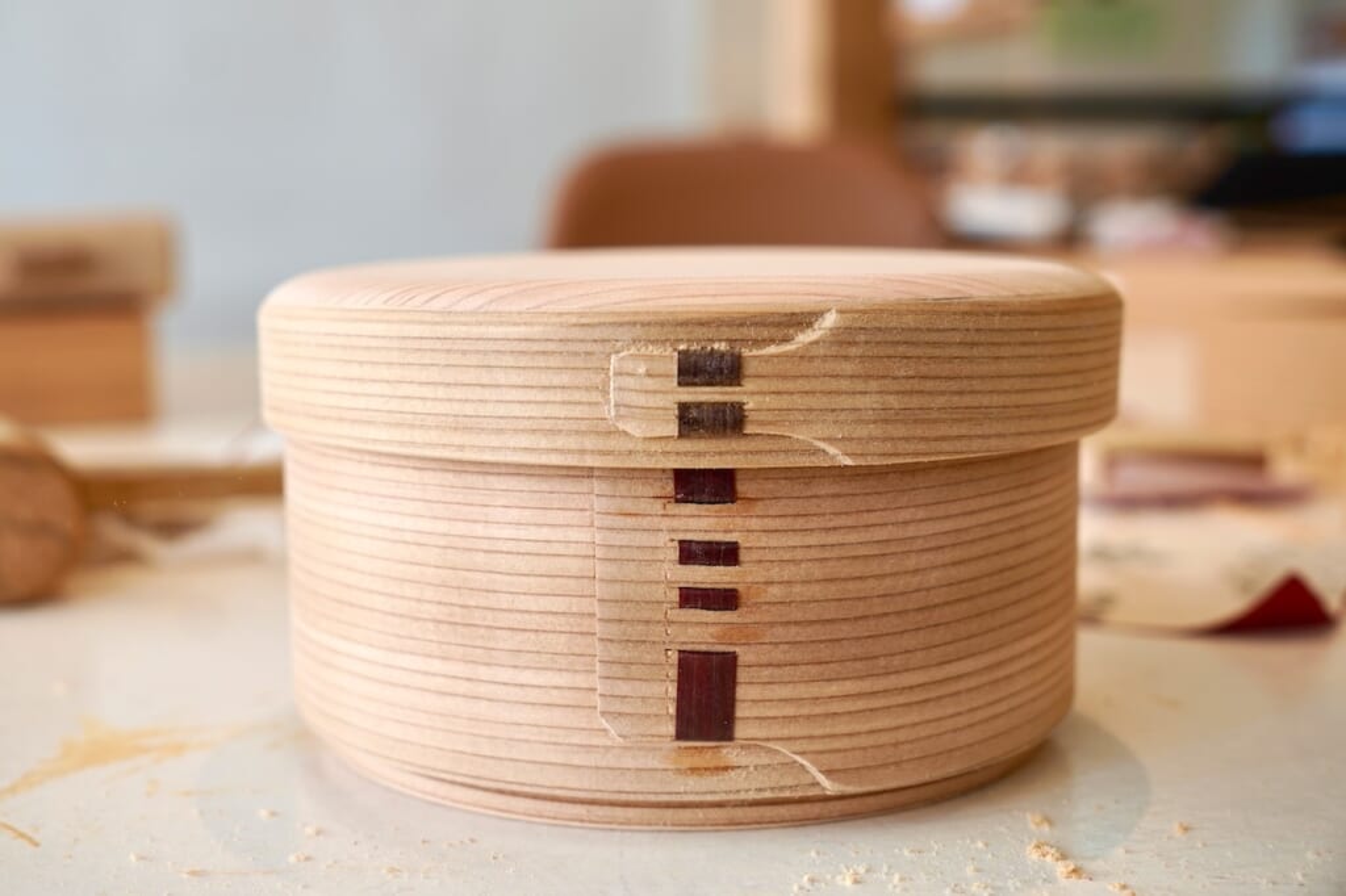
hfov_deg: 45.4
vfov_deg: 31.1
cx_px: 673
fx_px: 1609
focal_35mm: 43
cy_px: 448
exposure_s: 1/100
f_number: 4.5
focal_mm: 28.7
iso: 100
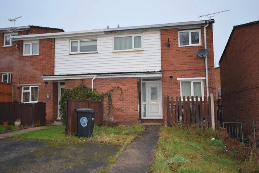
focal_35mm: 30
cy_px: 86
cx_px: 130
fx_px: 216
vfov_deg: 43.6
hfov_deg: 61.9
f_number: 5.6
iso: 800
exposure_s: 1/100
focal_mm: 20
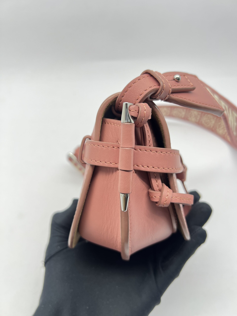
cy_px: 158
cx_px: 118
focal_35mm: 26
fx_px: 237
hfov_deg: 53.1
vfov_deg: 67.3
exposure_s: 1/100
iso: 64
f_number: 1.5
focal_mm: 5.7
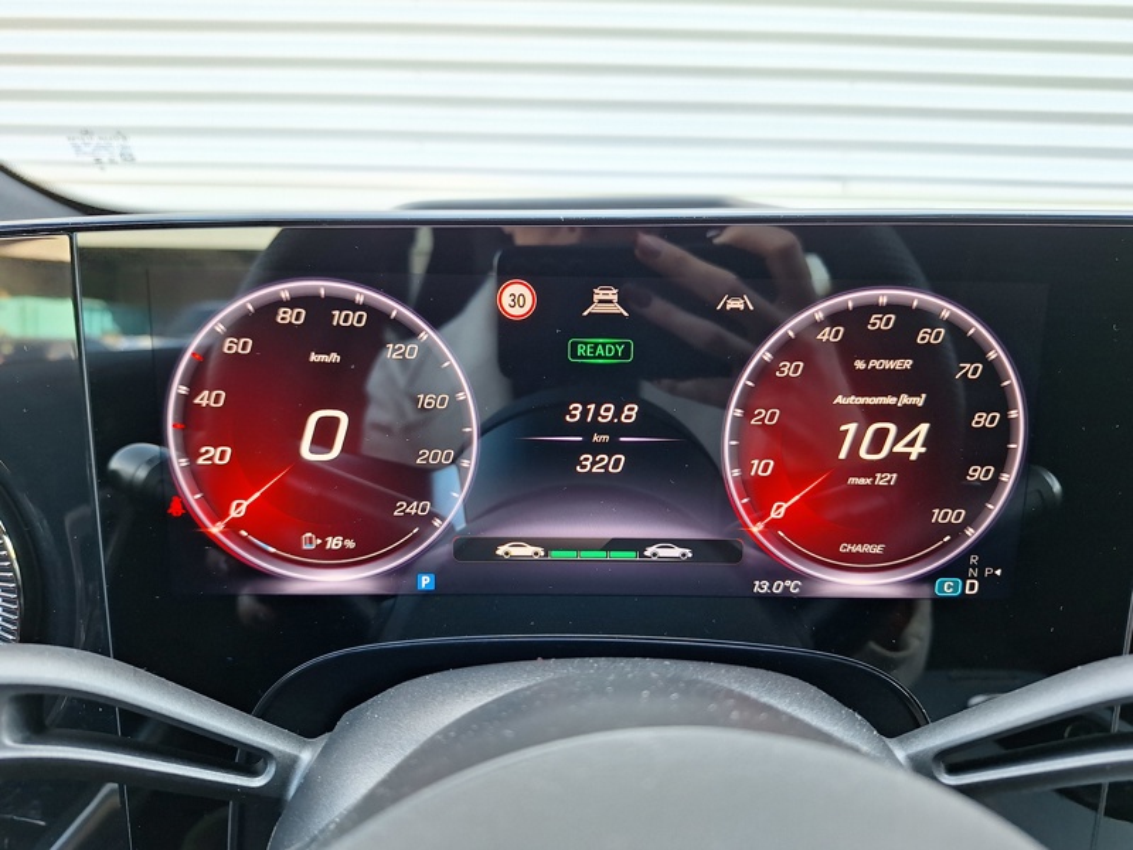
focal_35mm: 23
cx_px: 566
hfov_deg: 73.9
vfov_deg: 58.9
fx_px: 753
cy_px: 425
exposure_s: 1/50
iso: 50
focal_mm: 5.54
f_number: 1.8
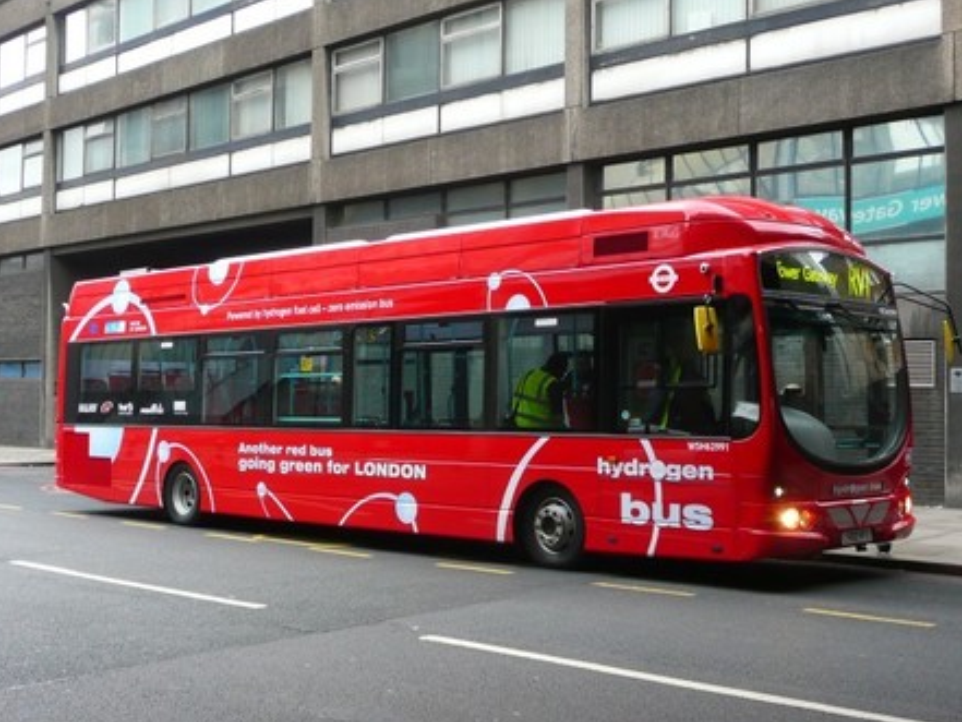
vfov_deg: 29.7
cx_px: 476
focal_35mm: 49
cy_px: 362
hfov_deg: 38.9
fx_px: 1362
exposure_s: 1/30
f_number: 4.2
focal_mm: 7.8
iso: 200
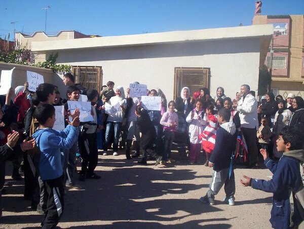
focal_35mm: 38
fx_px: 334
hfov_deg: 48.9
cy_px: 114
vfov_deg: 37.8
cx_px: 152
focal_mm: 4.99
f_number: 4.5
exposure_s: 1/864
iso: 100
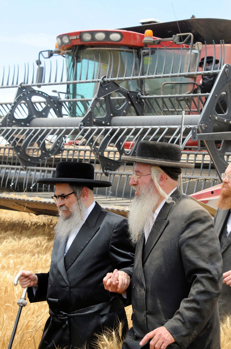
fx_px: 695
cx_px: 116
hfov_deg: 18.9
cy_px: 174
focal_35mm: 72
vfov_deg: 28.1
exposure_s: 1/160
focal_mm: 48
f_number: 6.3
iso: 250
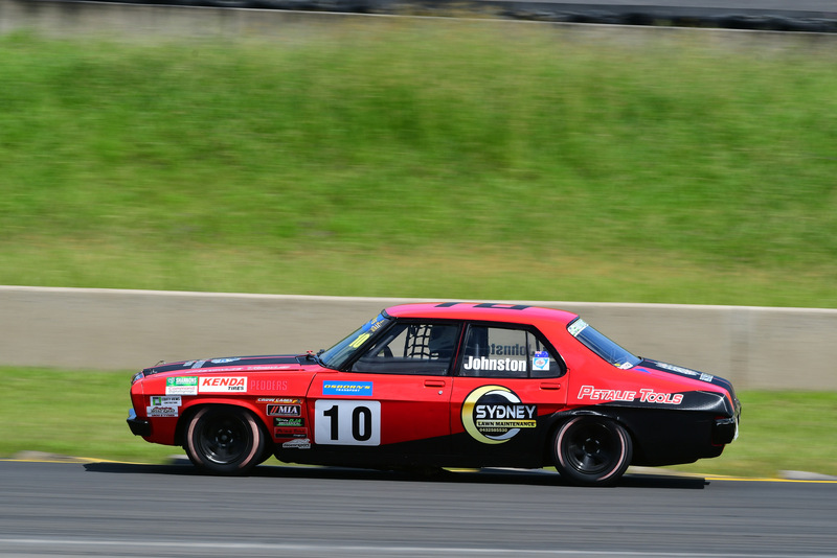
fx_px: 6977
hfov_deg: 6.9
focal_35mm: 300
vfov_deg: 4.6
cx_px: 418
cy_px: 279
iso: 200
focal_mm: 200
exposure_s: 1/250
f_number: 13
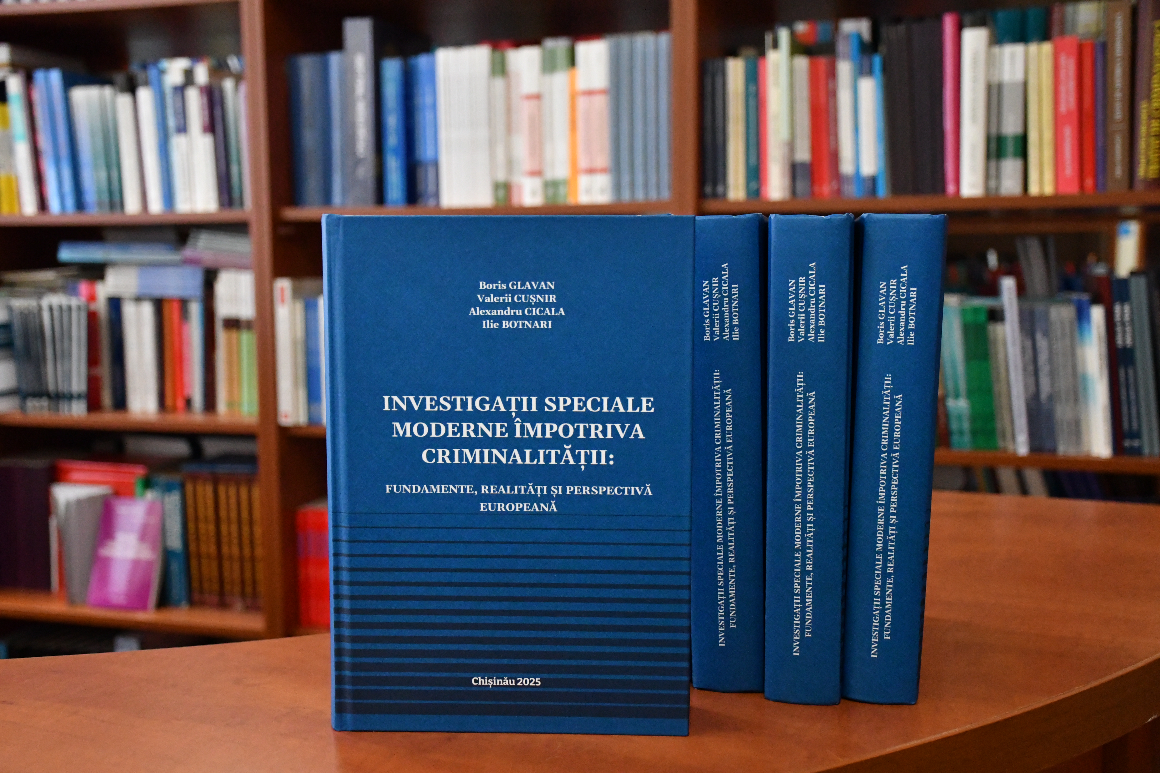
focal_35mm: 40
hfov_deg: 48.5
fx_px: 1289
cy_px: 386
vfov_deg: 33.4
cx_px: 580
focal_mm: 27
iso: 6400
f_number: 4
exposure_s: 1/160
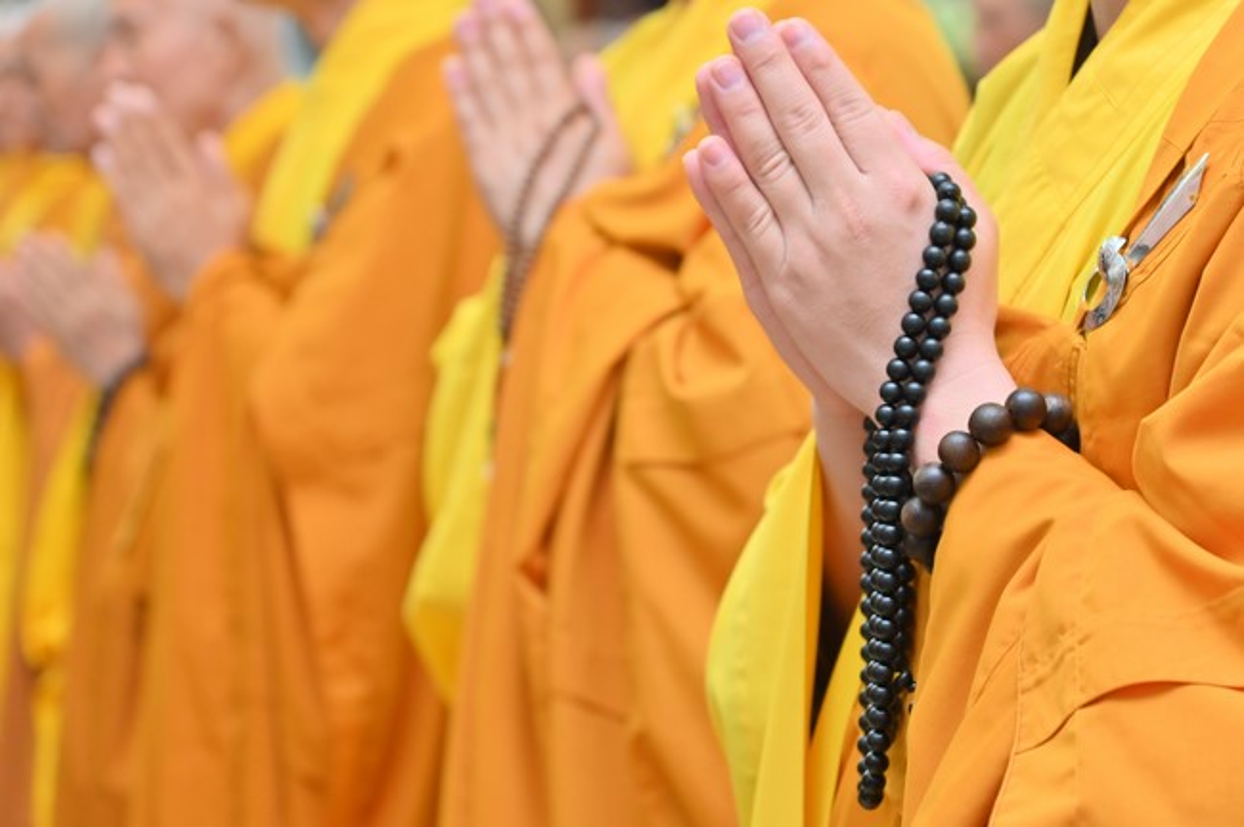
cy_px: 414
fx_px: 3797
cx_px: 622
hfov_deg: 18.6
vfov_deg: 12.4
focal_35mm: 110
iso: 1600
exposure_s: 1/60
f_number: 5
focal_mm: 110
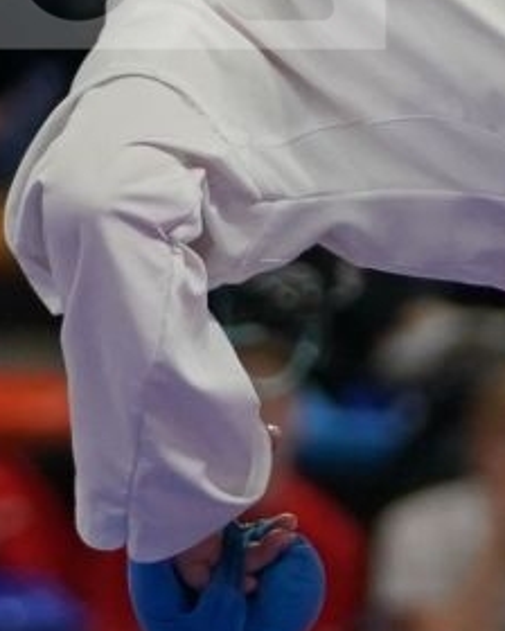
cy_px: -155
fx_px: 19056
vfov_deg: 1.9
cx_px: 940
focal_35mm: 1020
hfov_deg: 1.5
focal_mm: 113
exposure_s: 1/1000
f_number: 2.8
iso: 1600
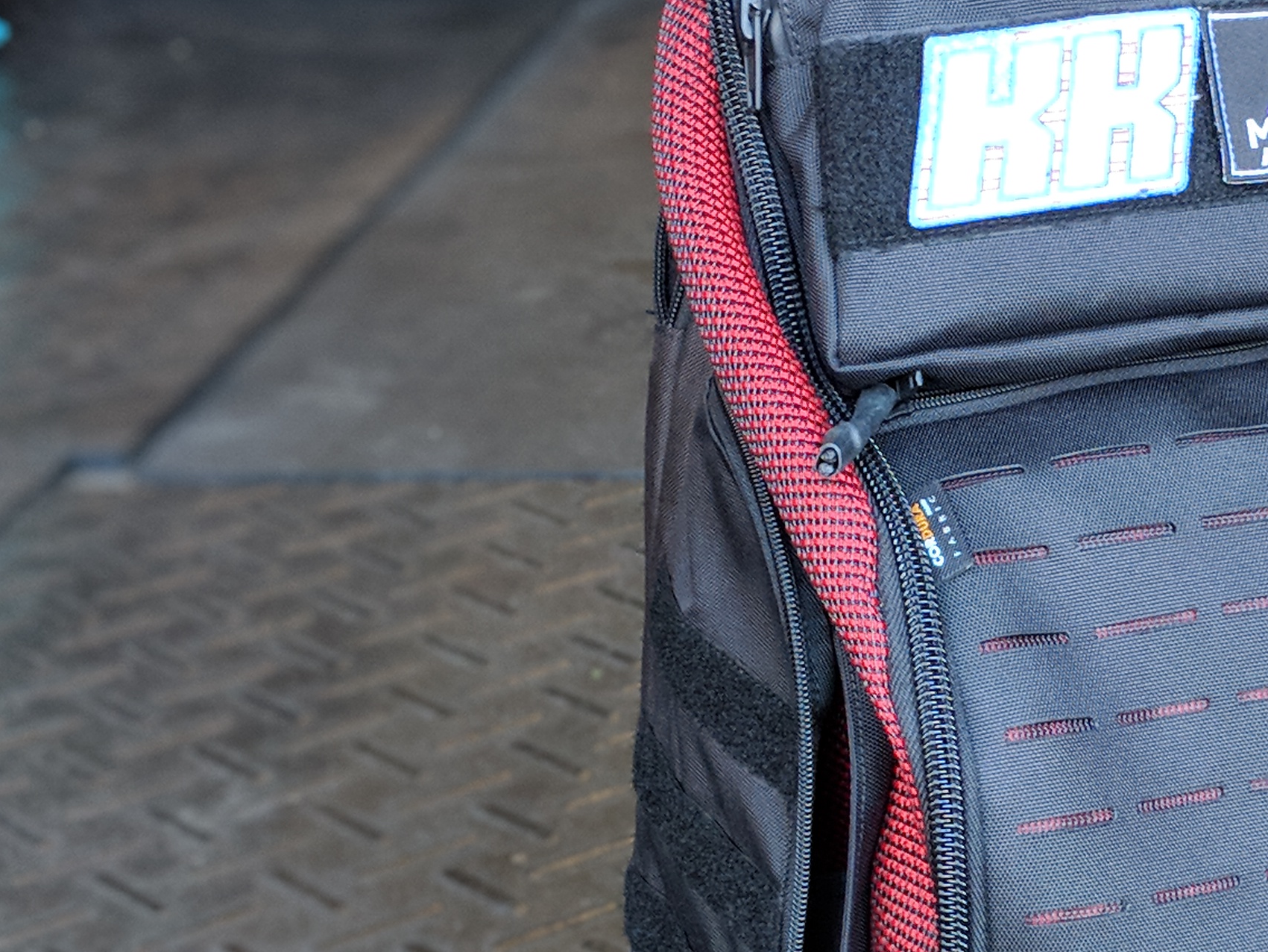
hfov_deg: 28.8
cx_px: 1192
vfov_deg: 22.8
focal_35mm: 64
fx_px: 2345
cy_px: 652
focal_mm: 4.44
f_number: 1.8
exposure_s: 1/60
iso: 158
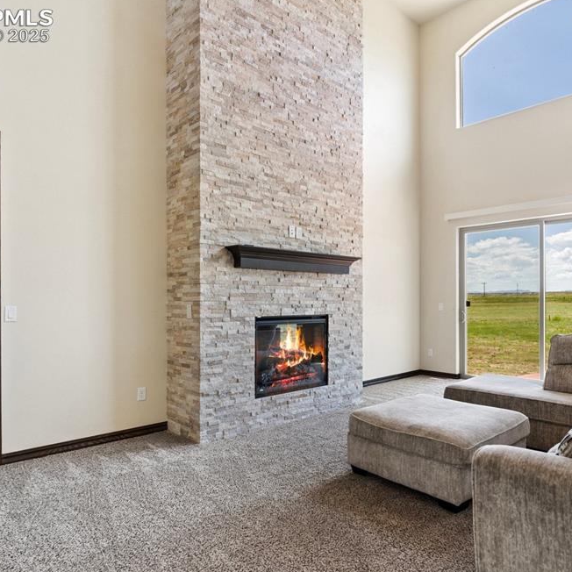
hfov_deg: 64.7
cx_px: 326
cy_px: 293
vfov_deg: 65.0
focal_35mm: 24
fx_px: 449
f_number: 9
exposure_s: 1/6
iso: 200
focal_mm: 18
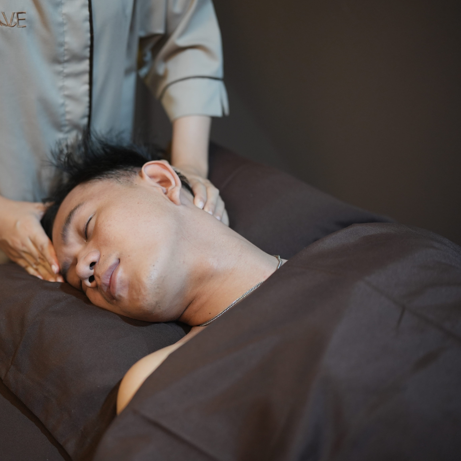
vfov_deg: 37.6
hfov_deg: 36.6
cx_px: 113
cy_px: 230
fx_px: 678
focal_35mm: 45
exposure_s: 1/100
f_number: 1.4
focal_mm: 35
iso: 800
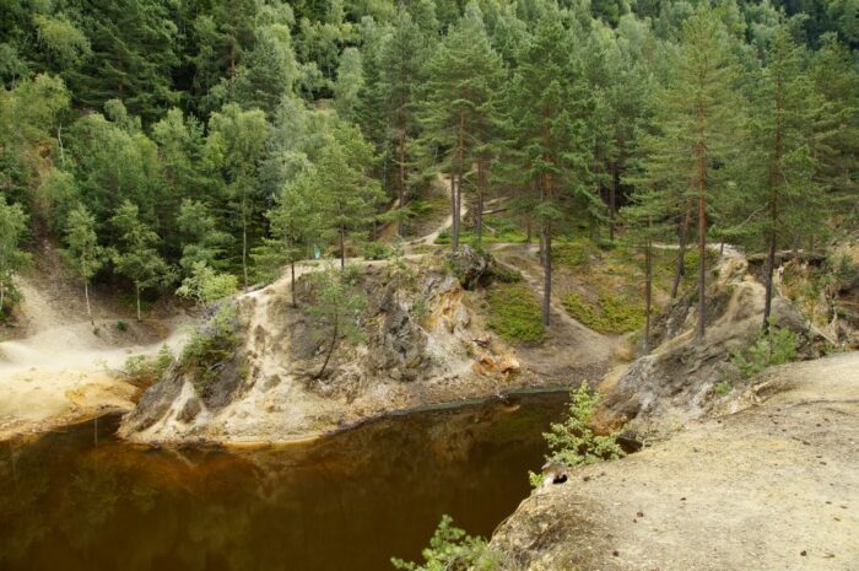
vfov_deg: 47.8
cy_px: 286
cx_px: 430
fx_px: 643
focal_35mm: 27
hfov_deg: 67.4
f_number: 5
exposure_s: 1/100
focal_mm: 18
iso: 100
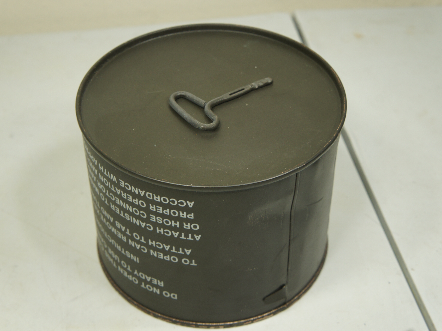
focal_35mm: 59
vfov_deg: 24.8
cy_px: 166
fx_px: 753
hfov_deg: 32.7
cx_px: 211
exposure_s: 1/250
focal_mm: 36
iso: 250
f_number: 8
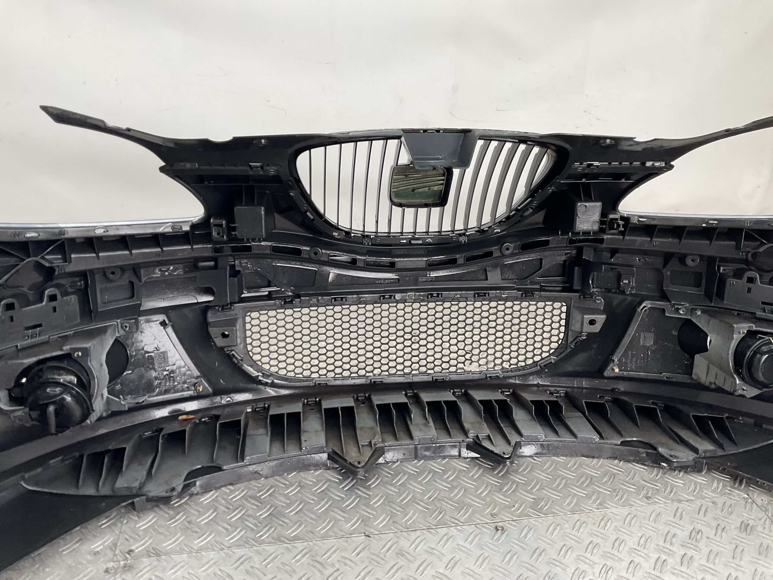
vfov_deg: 48.2
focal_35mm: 29
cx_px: 386
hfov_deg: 61.7
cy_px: 290
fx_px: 648
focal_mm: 3
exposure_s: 1/120
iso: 25
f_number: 1.8
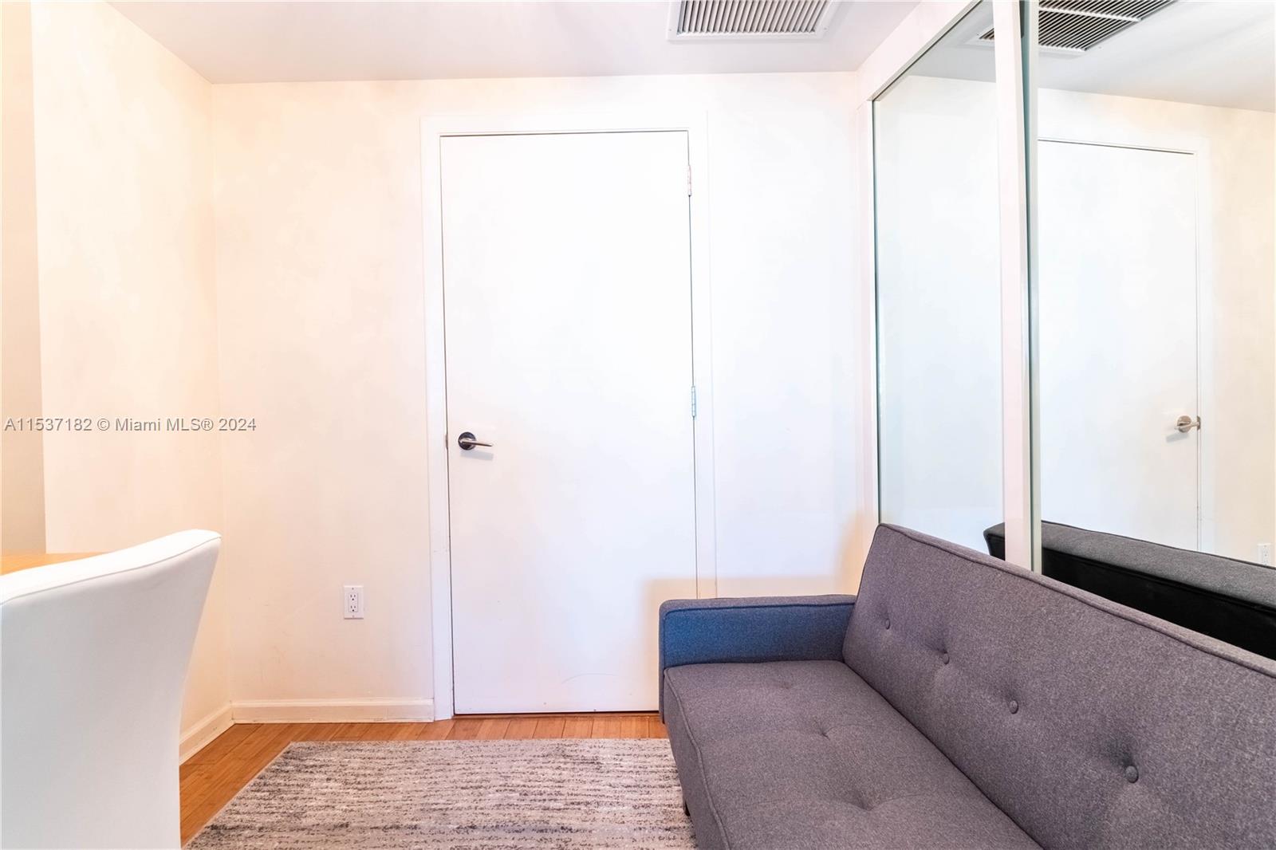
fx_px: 850
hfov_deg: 73.8
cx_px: 638
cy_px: 425
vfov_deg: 53.1
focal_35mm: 24
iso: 800
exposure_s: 1/250
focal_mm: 24
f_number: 8
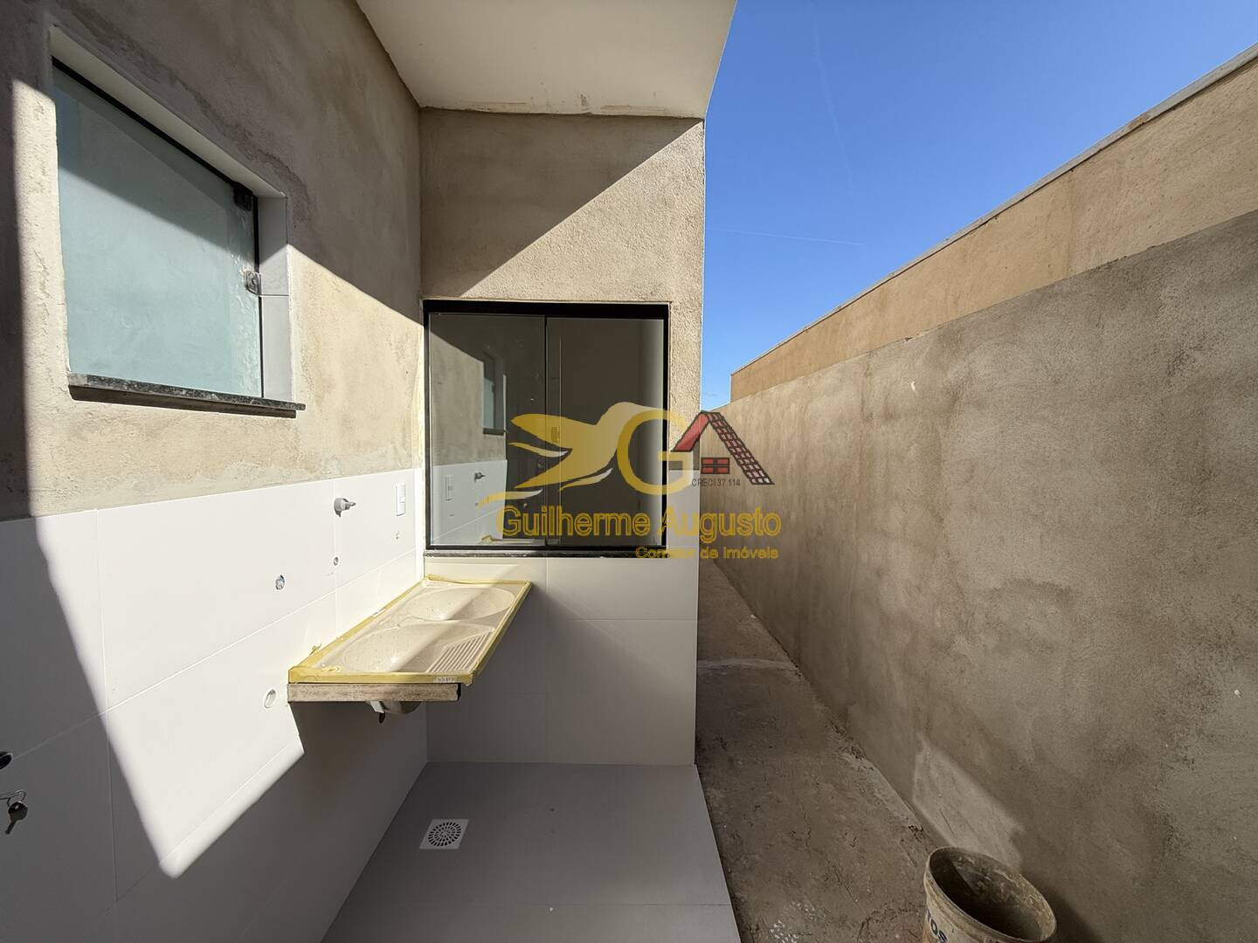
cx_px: 629
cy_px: 472
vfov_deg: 85.7
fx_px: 509
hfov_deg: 102.1
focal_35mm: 14
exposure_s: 1/1656
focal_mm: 2.22
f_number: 2.2
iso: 50
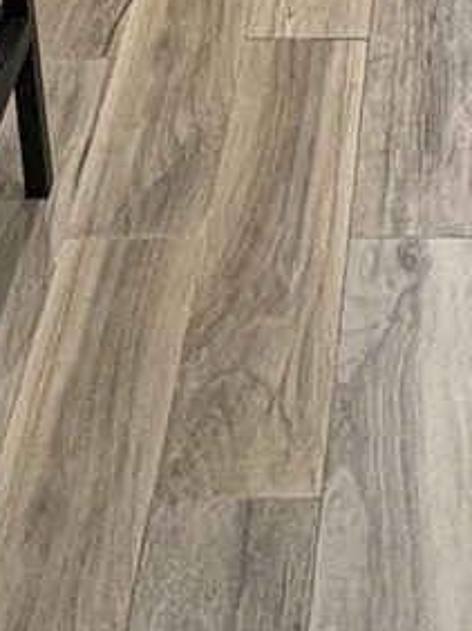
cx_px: 472
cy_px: -1115
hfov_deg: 13.7
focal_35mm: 106
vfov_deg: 12.1
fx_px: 1930
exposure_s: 1/50
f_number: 2.2
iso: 125
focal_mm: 2.22
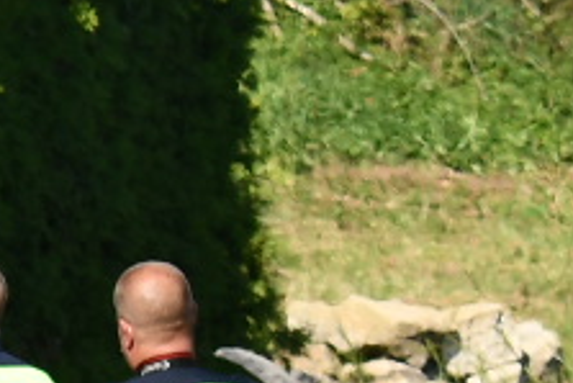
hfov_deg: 0.9
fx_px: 34704
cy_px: 355
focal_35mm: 2179
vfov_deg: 0.6
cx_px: 992
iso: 200
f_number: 5.6
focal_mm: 200
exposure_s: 1/1000
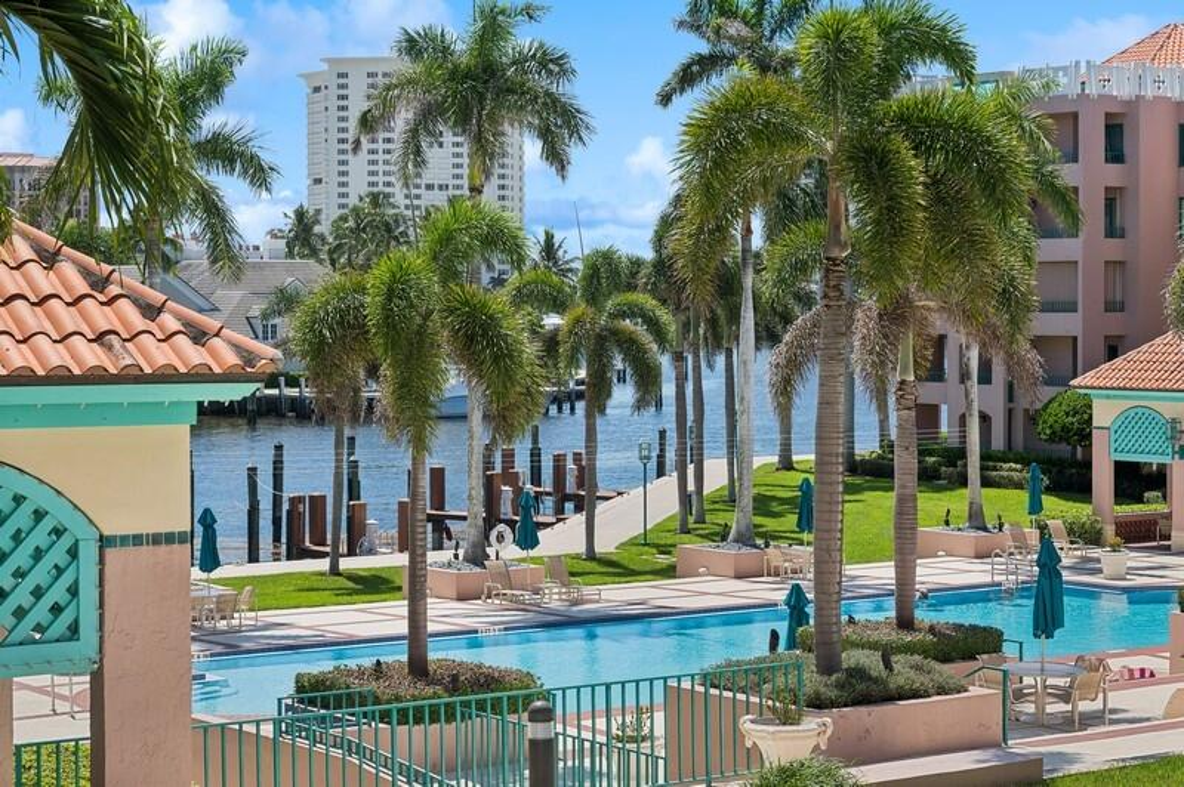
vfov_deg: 18.2
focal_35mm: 75
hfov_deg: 27.0
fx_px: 2465
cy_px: 394
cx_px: 592
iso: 100
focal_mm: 75
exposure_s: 1/125
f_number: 11
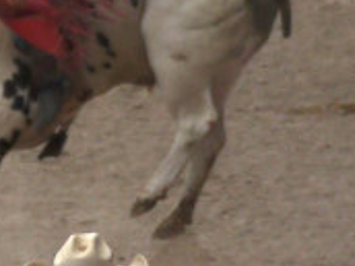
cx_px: -244
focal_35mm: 1154
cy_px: -324
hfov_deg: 1.7
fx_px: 11835
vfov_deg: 1.3
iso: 320
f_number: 4.6
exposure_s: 1/500
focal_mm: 97
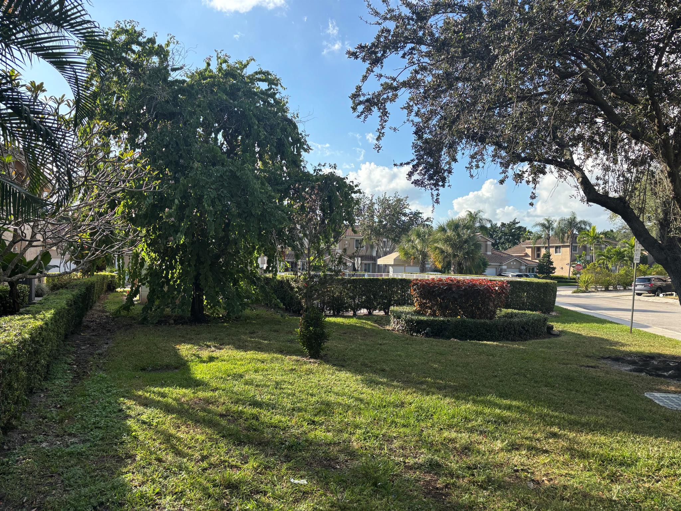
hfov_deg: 67.3
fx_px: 511
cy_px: 256
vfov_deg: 53.1
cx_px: 340
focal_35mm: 26
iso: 50
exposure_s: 1/1362
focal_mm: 5.96
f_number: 1.6
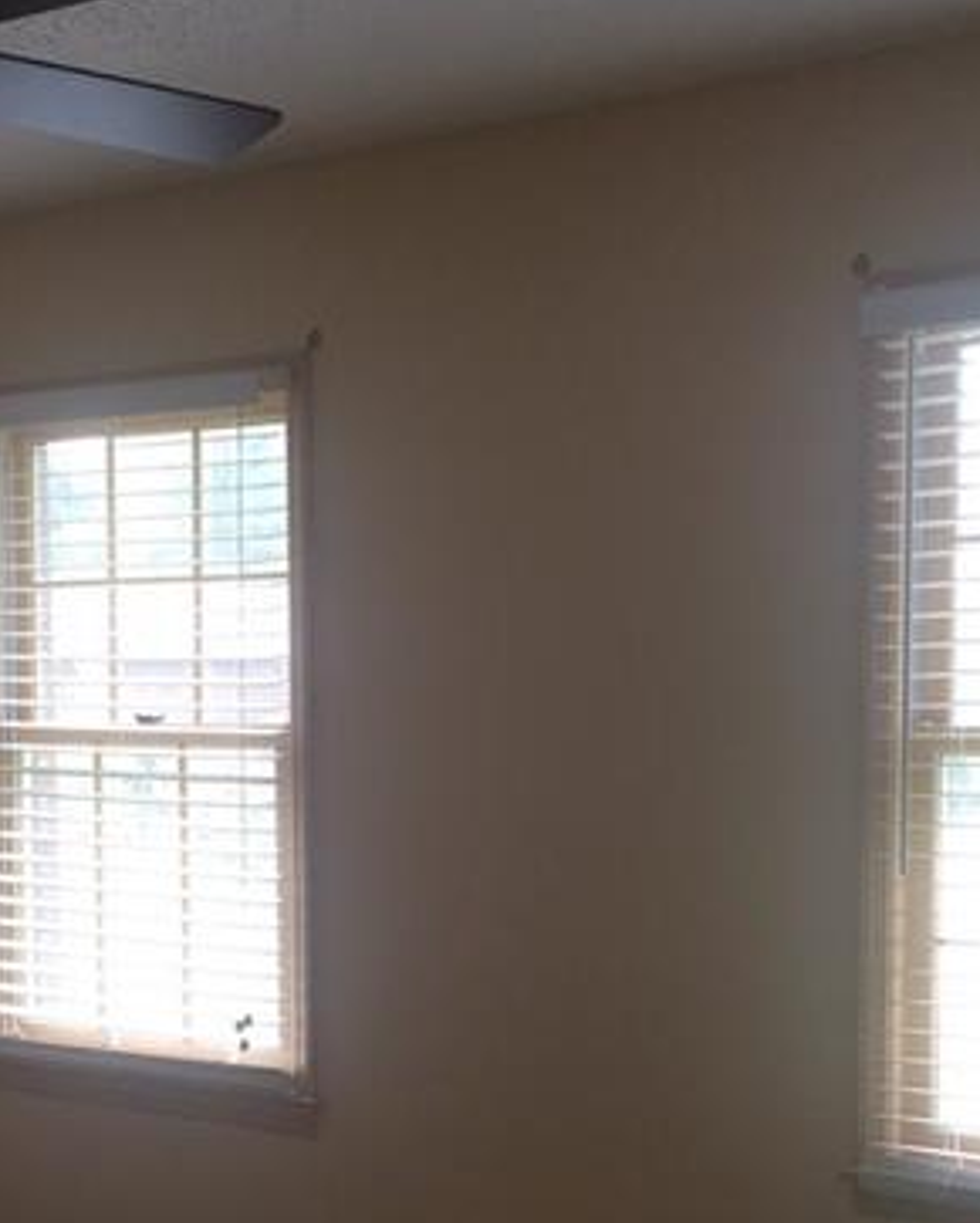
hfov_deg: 25.3
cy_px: 848
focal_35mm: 60
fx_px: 2173
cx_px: 318
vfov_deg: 31.1
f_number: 2.2
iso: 25
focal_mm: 4.15
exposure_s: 1/40
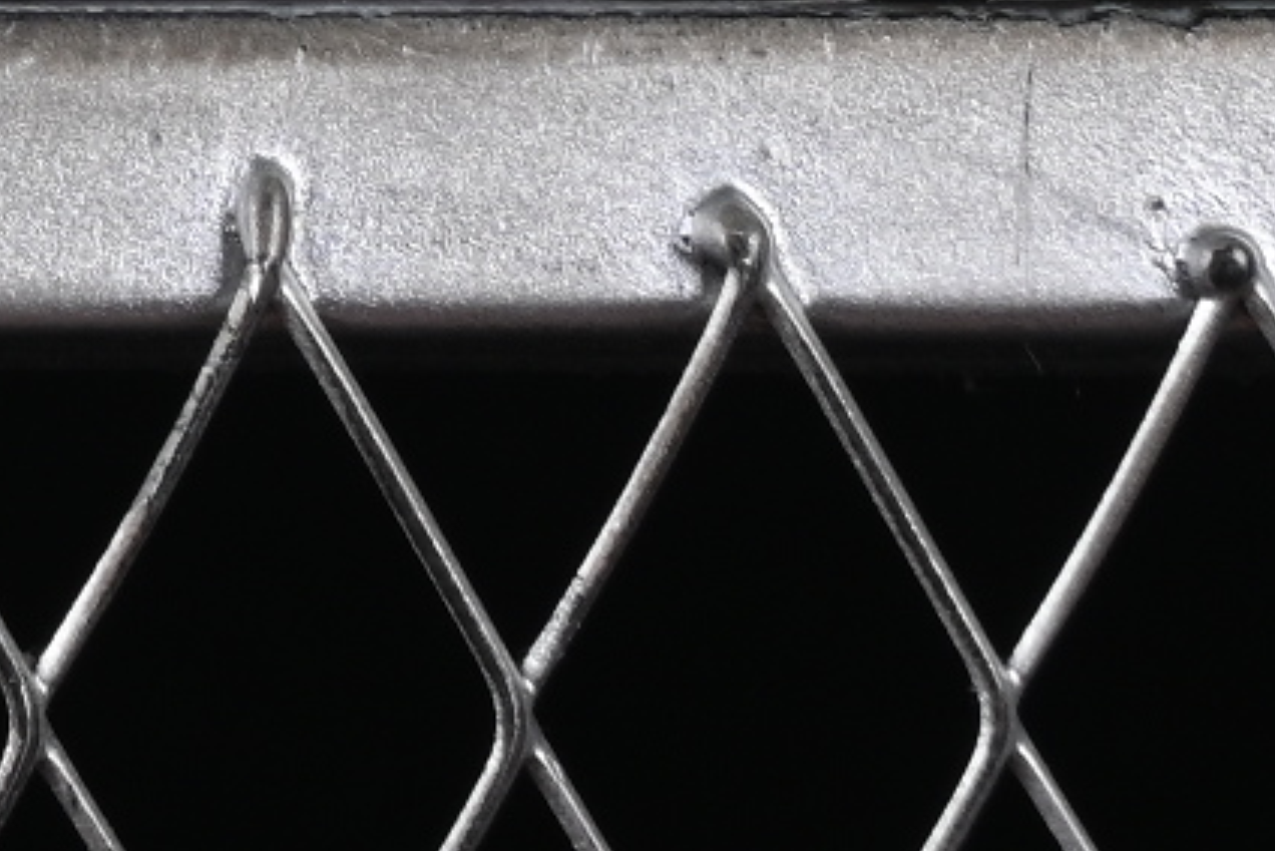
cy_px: -1675
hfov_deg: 4.1
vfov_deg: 2.8
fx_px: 17430
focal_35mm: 492
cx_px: -2156
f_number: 9
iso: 160
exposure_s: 1/80
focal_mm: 50
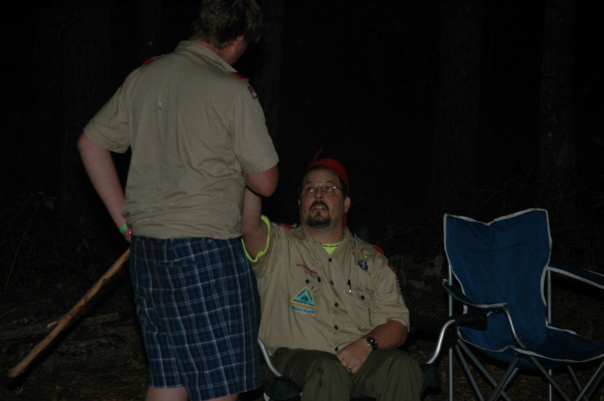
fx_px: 2815
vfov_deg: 8.1
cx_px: 302
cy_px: 200
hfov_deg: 12.2
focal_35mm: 168
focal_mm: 112
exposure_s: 1/60
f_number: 5.6
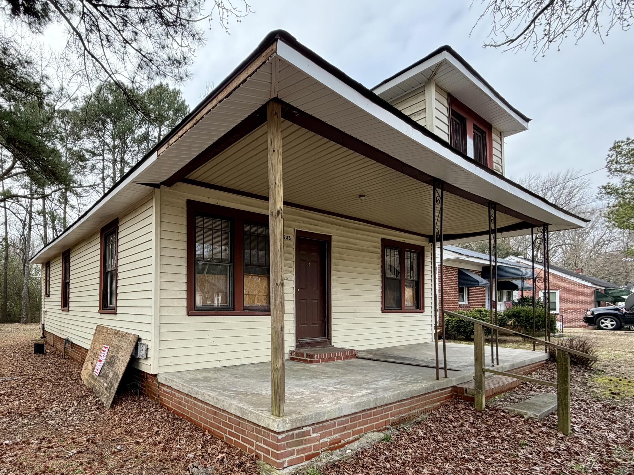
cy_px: 298
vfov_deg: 67.6
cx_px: 207
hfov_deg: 81.6
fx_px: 348
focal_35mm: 19
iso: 64
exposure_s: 1/439
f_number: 2.2
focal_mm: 2.22
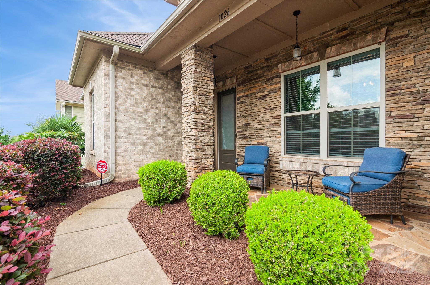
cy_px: 142
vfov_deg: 71.9
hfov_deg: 95.1
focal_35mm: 16
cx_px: 215
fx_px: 197
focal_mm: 11
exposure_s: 1/50
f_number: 8
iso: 200
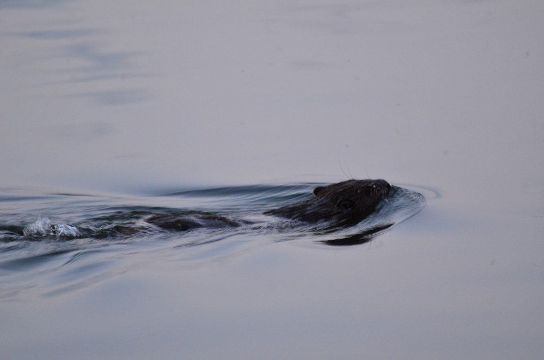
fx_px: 6784
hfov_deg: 4.6
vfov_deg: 3.0
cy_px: 180
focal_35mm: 450
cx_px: 272
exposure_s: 1/30
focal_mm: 300
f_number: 5.6
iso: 1800
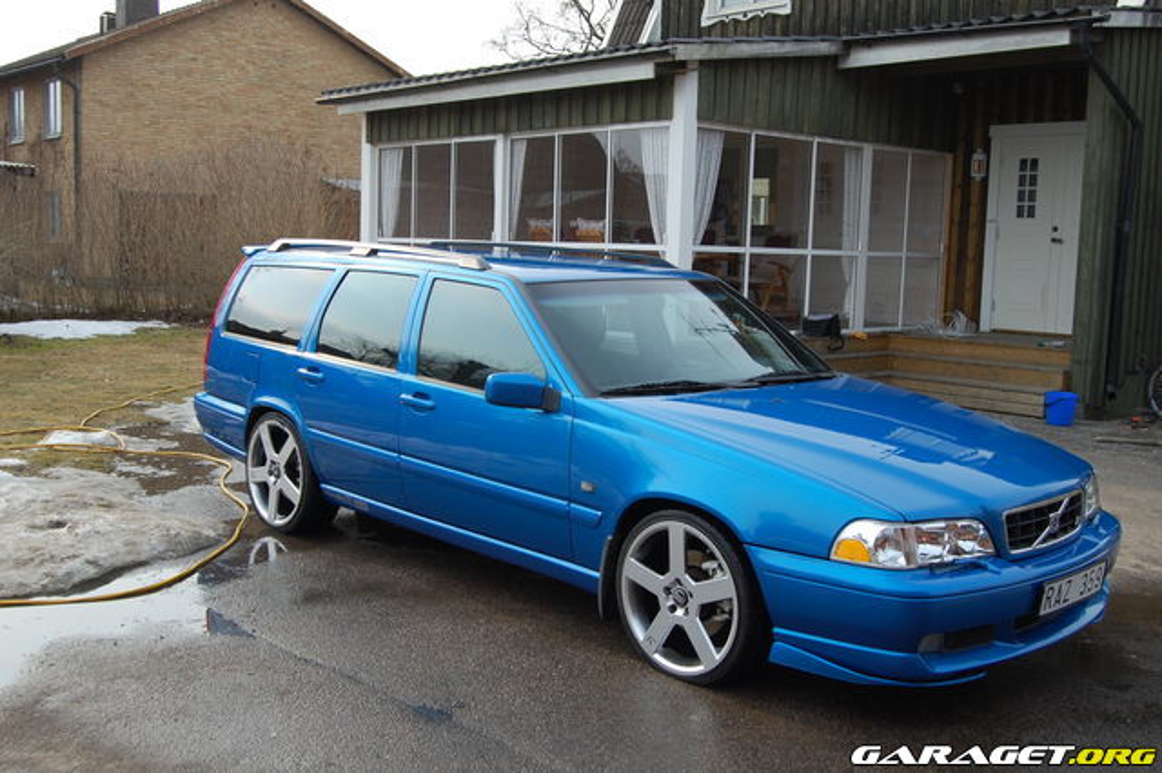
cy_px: 386
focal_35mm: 39
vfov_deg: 34.2
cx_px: 581
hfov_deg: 49.6
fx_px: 1258
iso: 200
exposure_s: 1/200
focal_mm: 26
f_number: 7.1
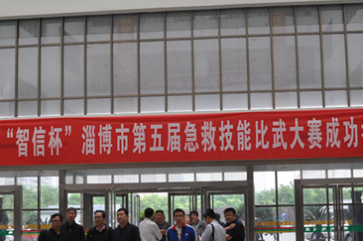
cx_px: 156
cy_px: 142
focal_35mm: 64
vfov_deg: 21.2
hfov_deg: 31.4
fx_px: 644
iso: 1000
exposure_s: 1/100
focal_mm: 26
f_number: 5
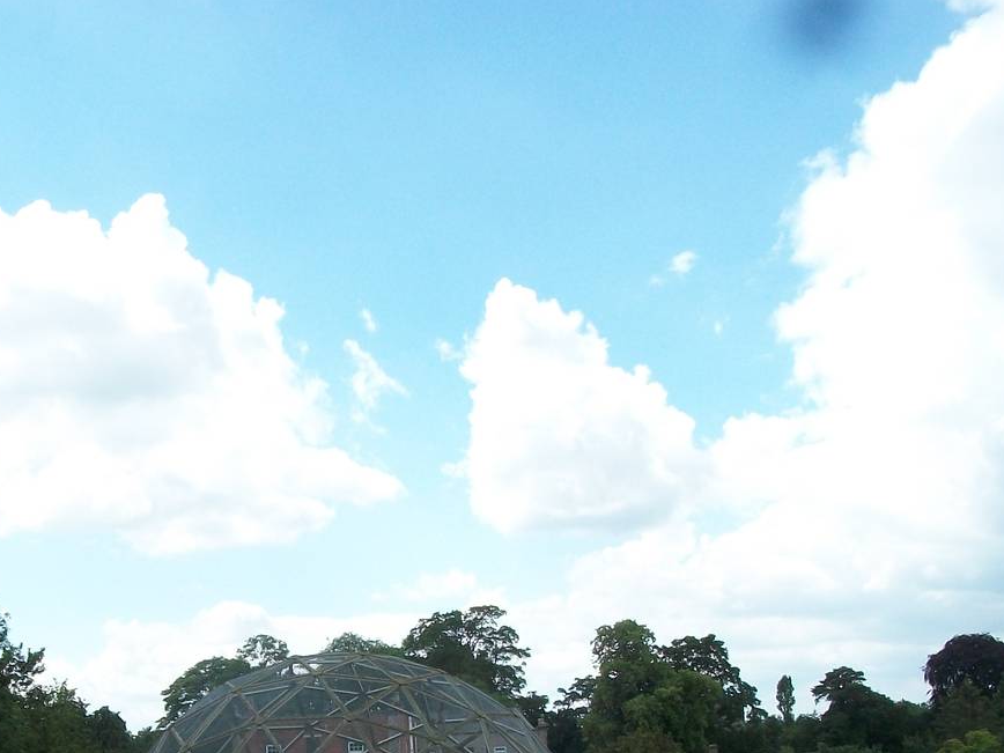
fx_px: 1711
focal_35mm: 59
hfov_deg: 32.1
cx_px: 260
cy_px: 672
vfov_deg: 24.1
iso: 80
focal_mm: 5.7
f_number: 5.5
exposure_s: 1/320
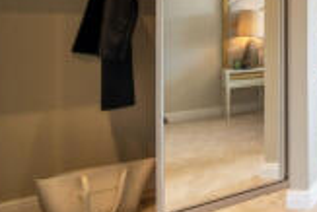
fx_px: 308
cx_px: 449
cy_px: 30
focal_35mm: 35
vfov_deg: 36.1
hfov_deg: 32.3
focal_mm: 12
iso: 320
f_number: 6.3
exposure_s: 1/5000
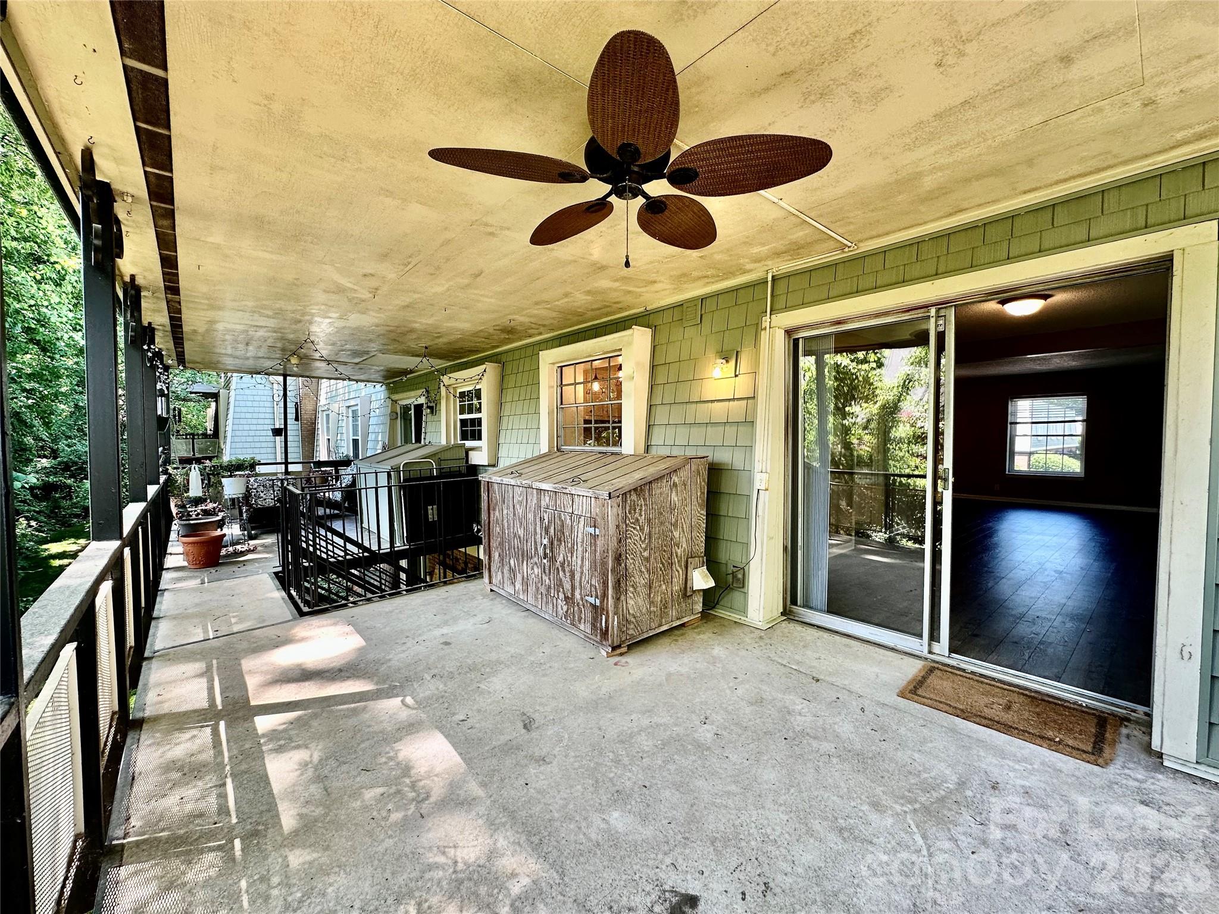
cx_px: 610
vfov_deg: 85.7
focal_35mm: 14
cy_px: 457
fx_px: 493
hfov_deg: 102.1
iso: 80
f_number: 2.2
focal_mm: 2.22
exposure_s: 1/99
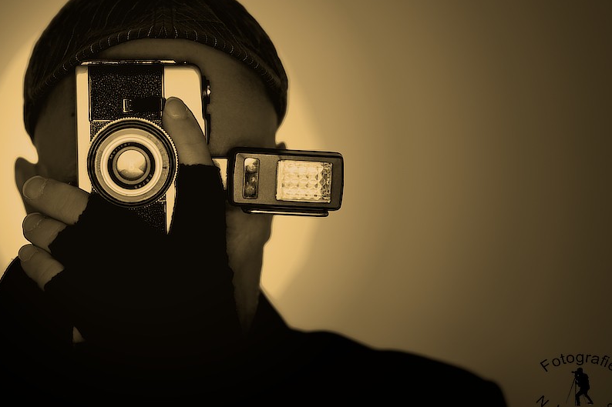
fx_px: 1156
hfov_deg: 29.5
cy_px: 162
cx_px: 220
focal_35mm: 68
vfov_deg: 20.0
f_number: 1.8
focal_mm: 50
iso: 50
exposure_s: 1/25
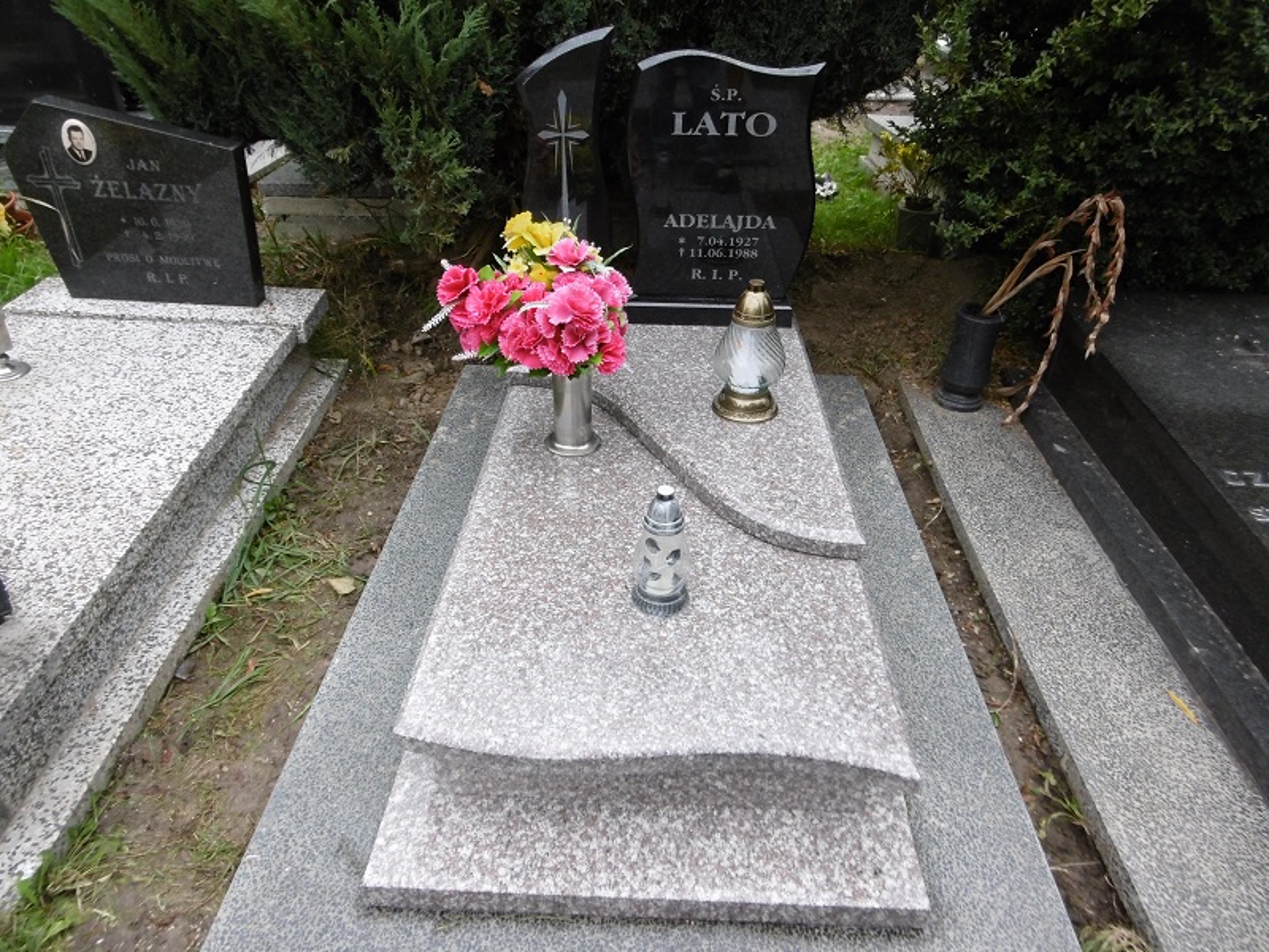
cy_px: 476
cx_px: 634
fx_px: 880
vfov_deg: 56.8
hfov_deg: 71.6
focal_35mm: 24
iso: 160
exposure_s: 1/125
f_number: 3.1
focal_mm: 4.3
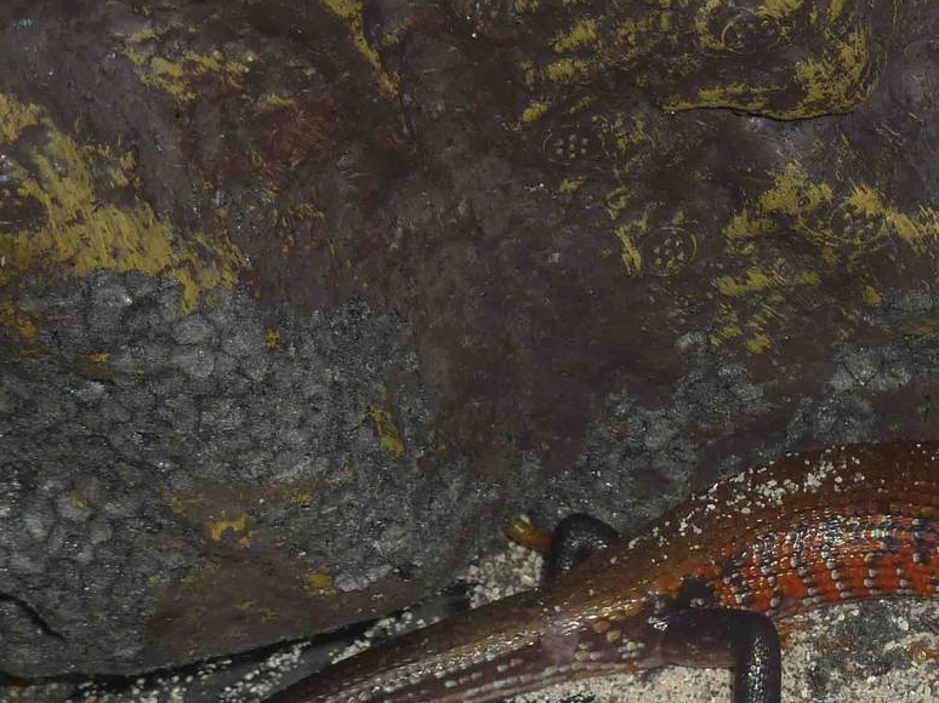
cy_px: 567
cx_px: 901
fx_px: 3308
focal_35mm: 122
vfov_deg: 12.1
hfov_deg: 15.9
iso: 100
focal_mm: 9.7
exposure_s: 1/30
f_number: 3.9
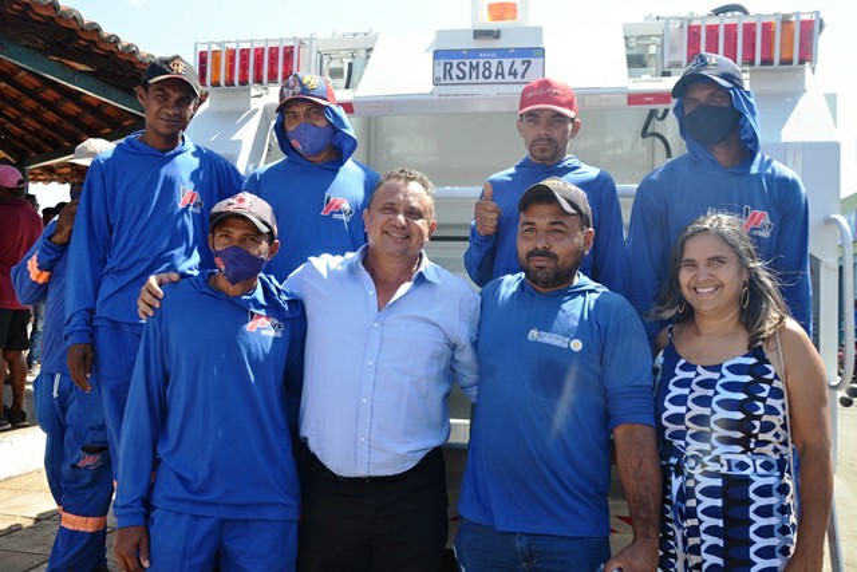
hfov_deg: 31.9
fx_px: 1500
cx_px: 428
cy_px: 286
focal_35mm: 63
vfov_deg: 21.6
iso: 100
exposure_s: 1/200
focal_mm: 42
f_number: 7.1
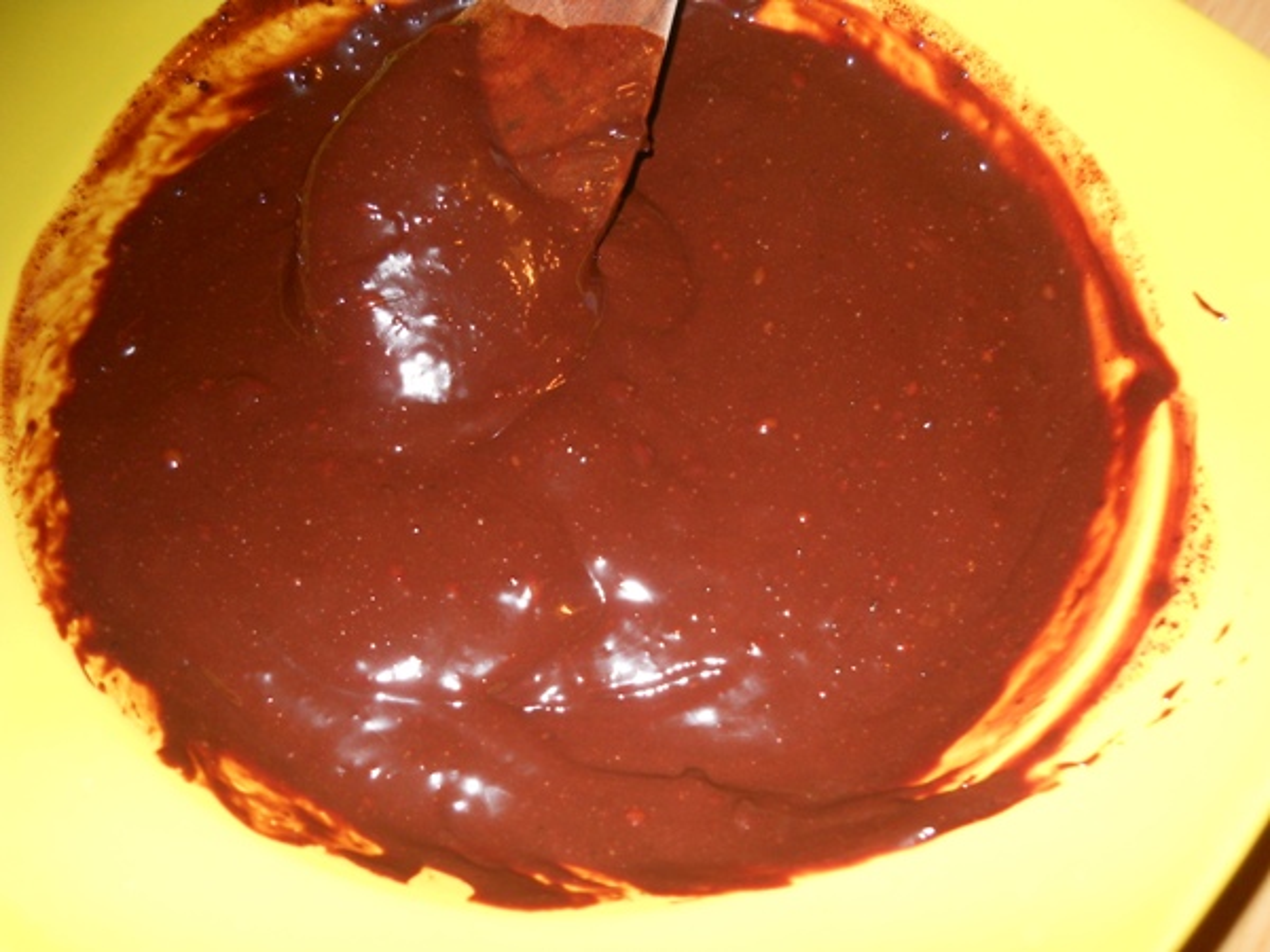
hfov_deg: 45.8
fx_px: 1504
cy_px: 476
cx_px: 635
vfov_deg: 35.1
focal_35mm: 41
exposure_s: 1/30
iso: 100
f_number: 5.5
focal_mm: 6.72
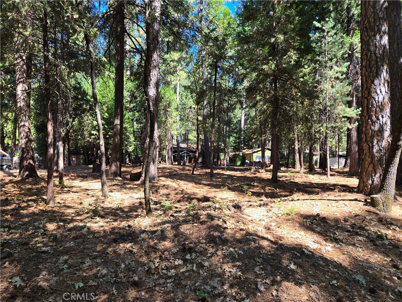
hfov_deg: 73.9
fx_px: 267
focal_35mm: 23
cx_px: 201
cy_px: 151
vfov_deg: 58.9
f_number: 1.8
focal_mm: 5.4
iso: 25
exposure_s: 1/246
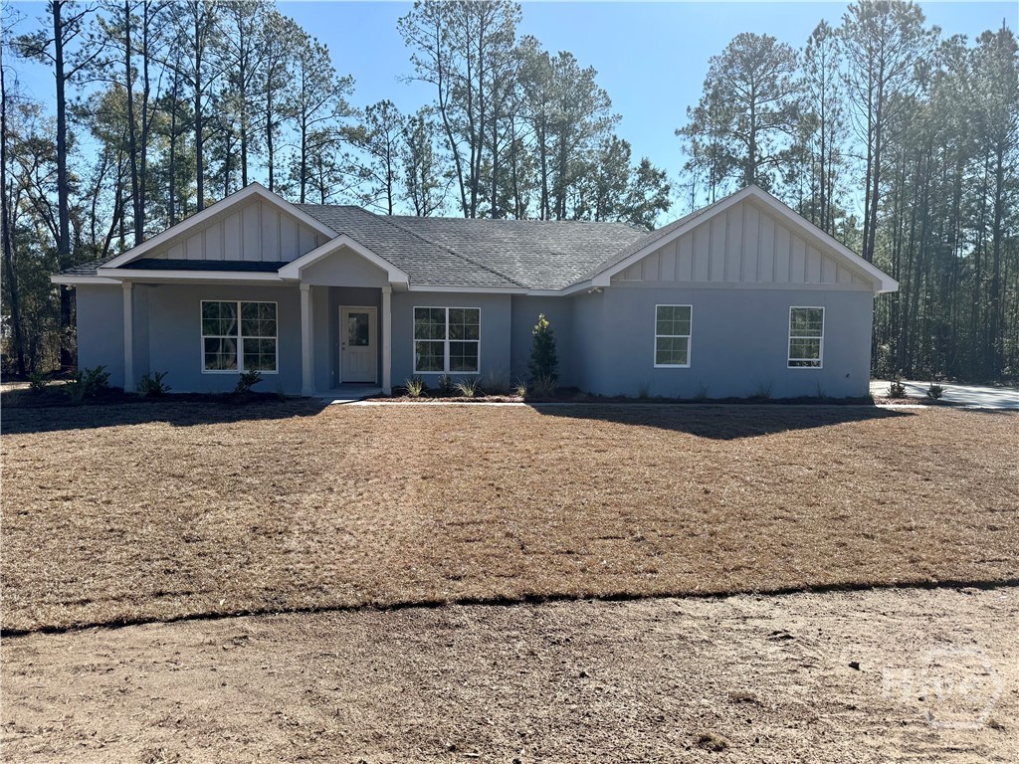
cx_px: 510
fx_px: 706
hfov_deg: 71.6
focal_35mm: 24
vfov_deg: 56.8
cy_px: 382
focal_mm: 6.76
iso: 80
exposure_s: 1/3584
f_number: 1.78
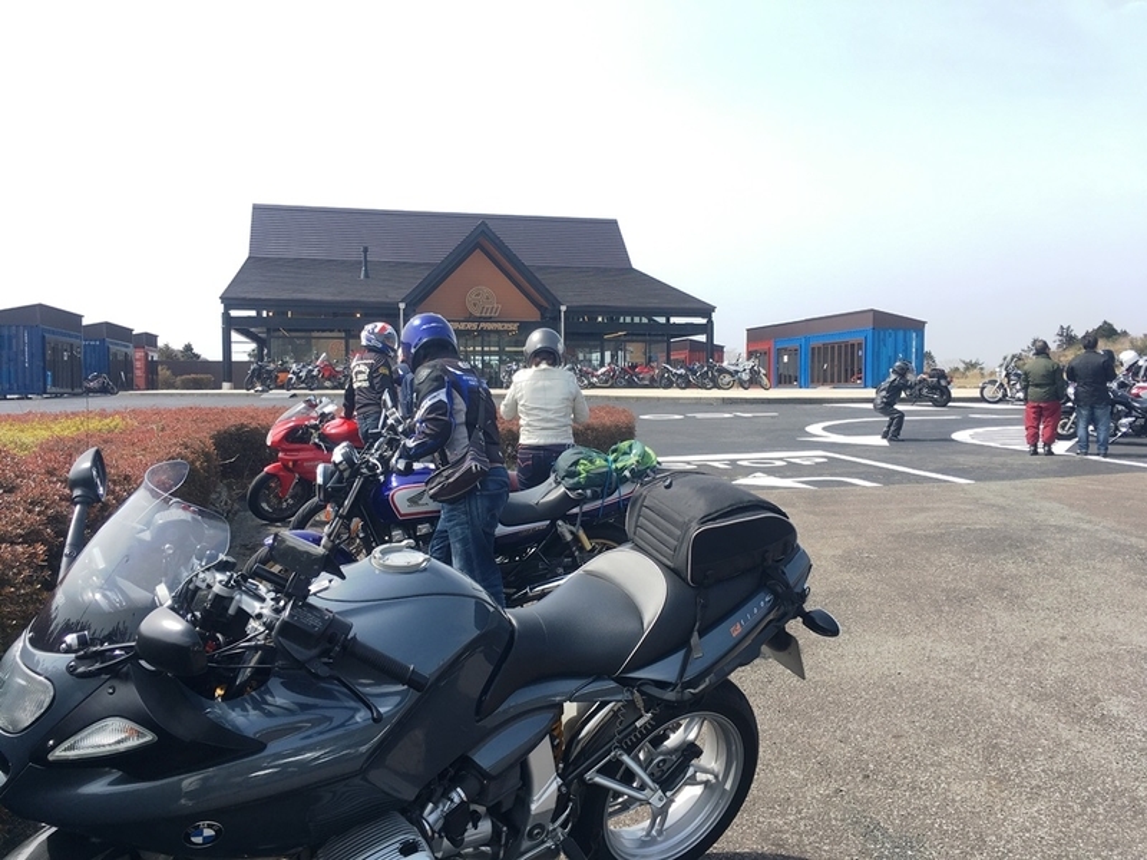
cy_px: 430
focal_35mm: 29
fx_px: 961
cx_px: 574
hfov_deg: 61.7
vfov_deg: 48.2
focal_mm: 4.15
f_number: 2.2
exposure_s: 1/718
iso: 25
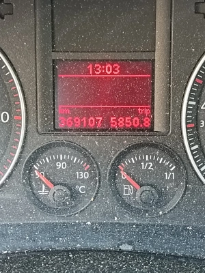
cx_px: 102
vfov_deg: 25.7
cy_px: 136
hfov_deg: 19.4
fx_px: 600
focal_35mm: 76
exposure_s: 1/25
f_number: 1.75
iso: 826
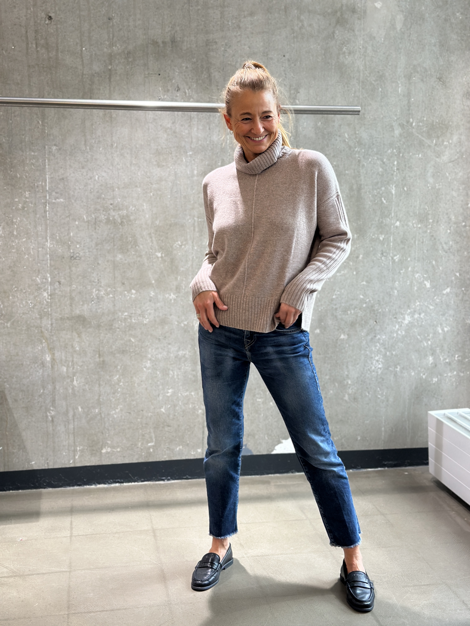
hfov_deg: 30.3
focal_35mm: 48
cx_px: 235
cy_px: 313
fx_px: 869
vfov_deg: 39.7
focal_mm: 6.86
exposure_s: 1/100
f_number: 1.78
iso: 160
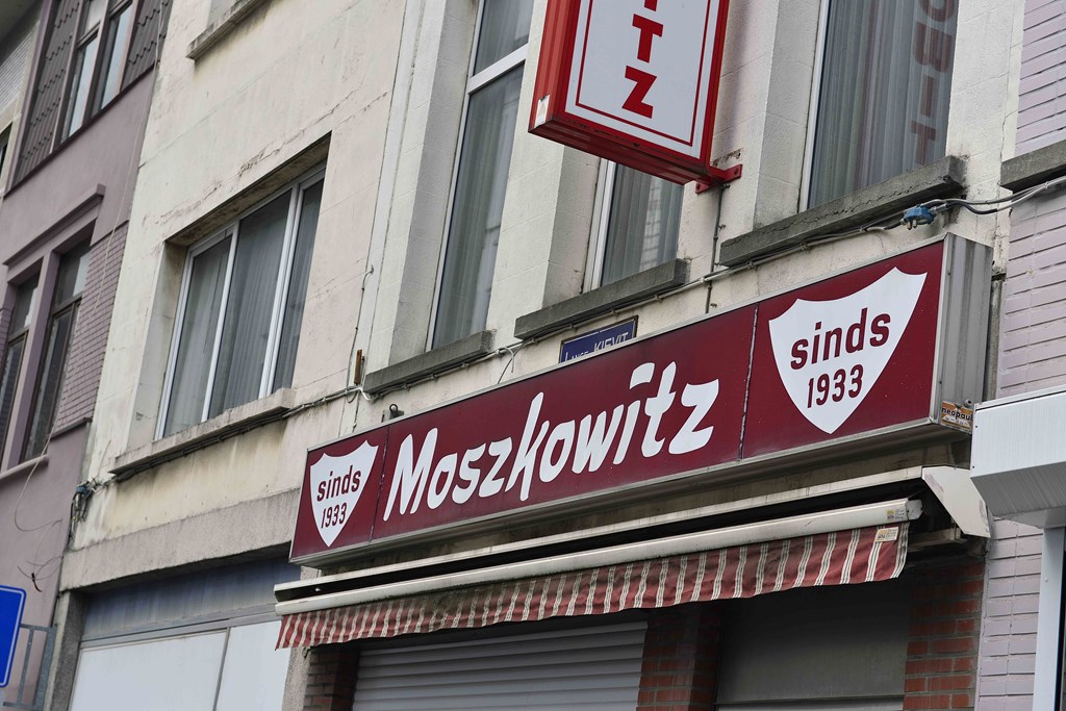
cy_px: 356
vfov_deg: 19.5
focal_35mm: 70
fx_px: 2073
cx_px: 533
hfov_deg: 28.8
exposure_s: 1/160
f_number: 6.3
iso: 100
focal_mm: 70
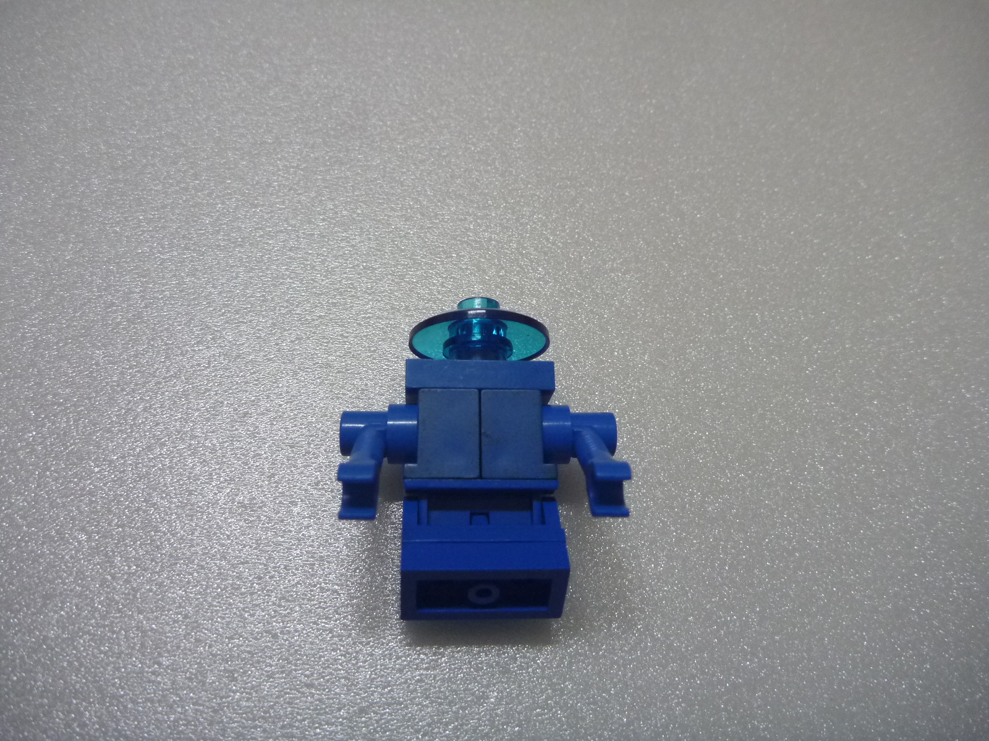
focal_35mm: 28
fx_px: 800
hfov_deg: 63.4
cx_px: 494
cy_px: 370
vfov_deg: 49.7
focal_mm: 5
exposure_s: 1/30
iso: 320
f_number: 3.3
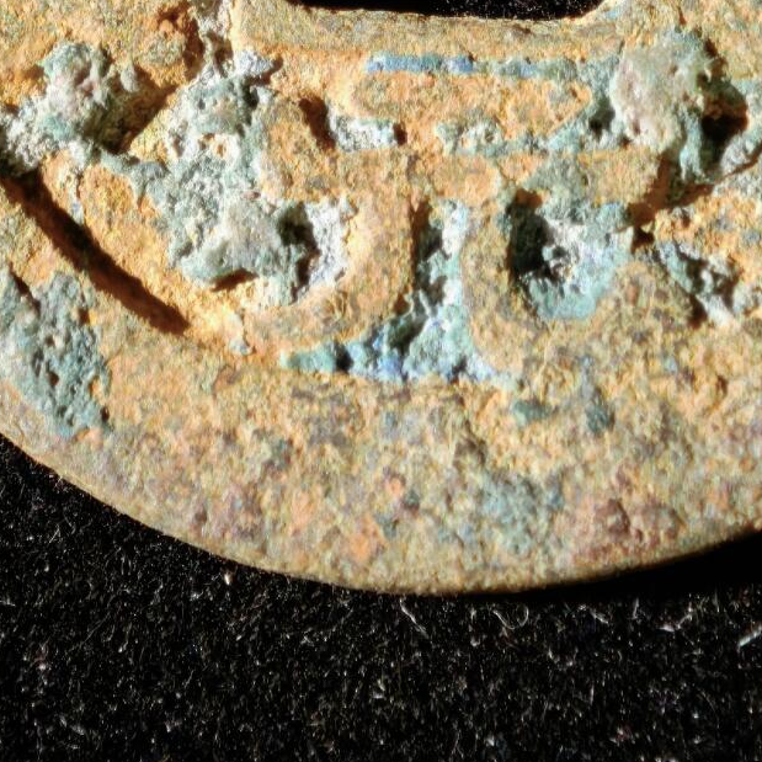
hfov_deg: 6.4
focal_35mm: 275
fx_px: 6849
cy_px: -181
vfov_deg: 6.3
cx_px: 403
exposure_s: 1/100
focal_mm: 9
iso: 400
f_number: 2
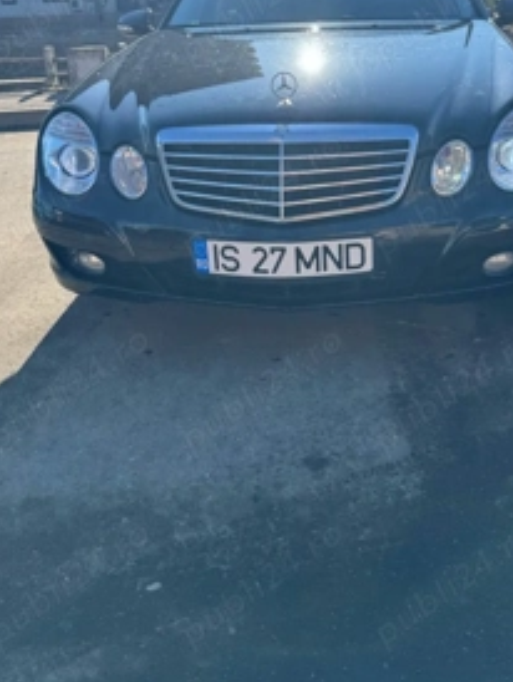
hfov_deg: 40.6
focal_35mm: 35
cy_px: 227
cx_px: 311
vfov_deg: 51.6
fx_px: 691
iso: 80
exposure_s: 1/2506
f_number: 1.78
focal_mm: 6.76
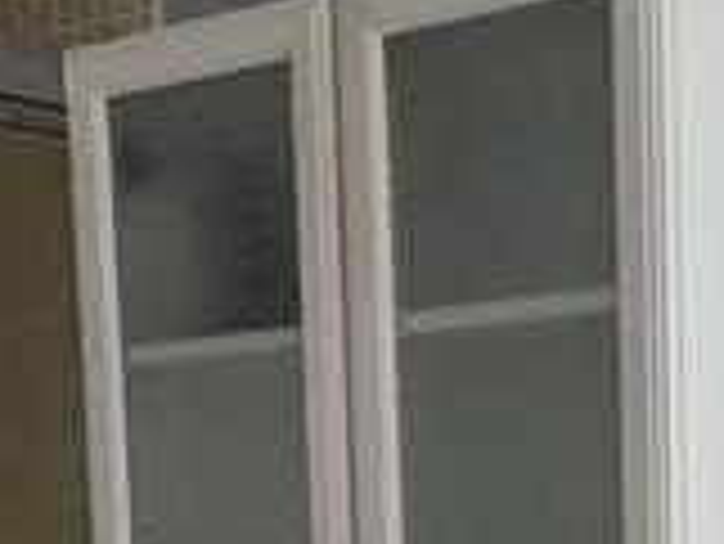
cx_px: 562
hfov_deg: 17.1
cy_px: 823
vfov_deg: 12.4
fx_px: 2386
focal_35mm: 114
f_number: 1.8
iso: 800
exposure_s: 1/60
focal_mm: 6.4
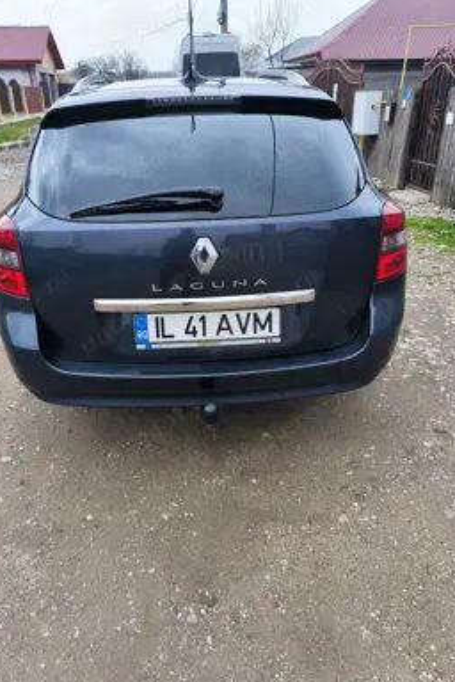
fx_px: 493
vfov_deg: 69.4
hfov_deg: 49.4
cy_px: 341
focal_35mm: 26
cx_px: 199
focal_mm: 5.24
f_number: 1.7
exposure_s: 1/338
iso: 50
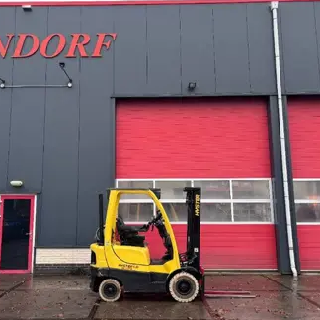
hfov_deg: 48.3
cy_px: 155
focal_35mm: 34
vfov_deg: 48.4
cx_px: 135
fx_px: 356
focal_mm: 5.96
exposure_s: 1/121
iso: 100
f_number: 1.6
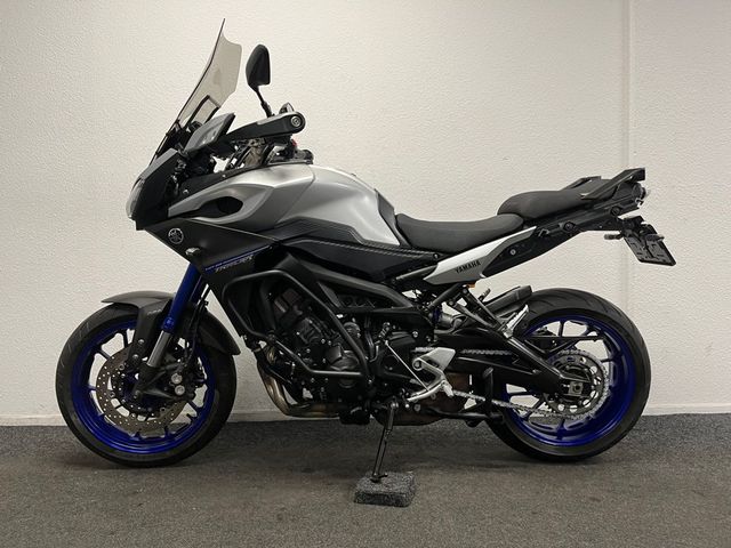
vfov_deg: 53.1
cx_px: 366
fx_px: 549
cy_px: 274
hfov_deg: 67.3
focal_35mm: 26
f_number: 1.6
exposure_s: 1/50
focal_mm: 5.1
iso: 80
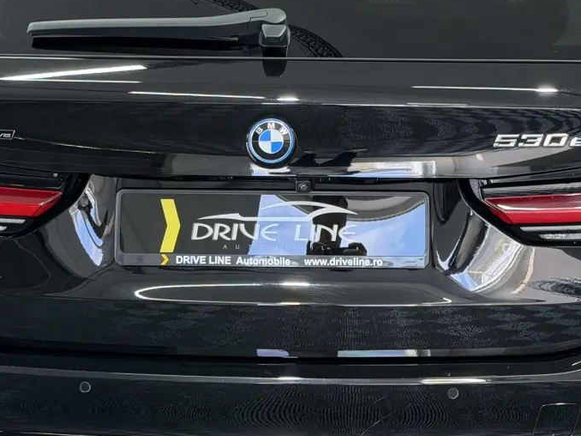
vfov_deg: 14.5
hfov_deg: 19.3
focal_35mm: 102
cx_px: 301
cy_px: 163
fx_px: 1711
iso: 160
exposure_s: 1/50
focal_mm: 6.76
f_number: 1.78
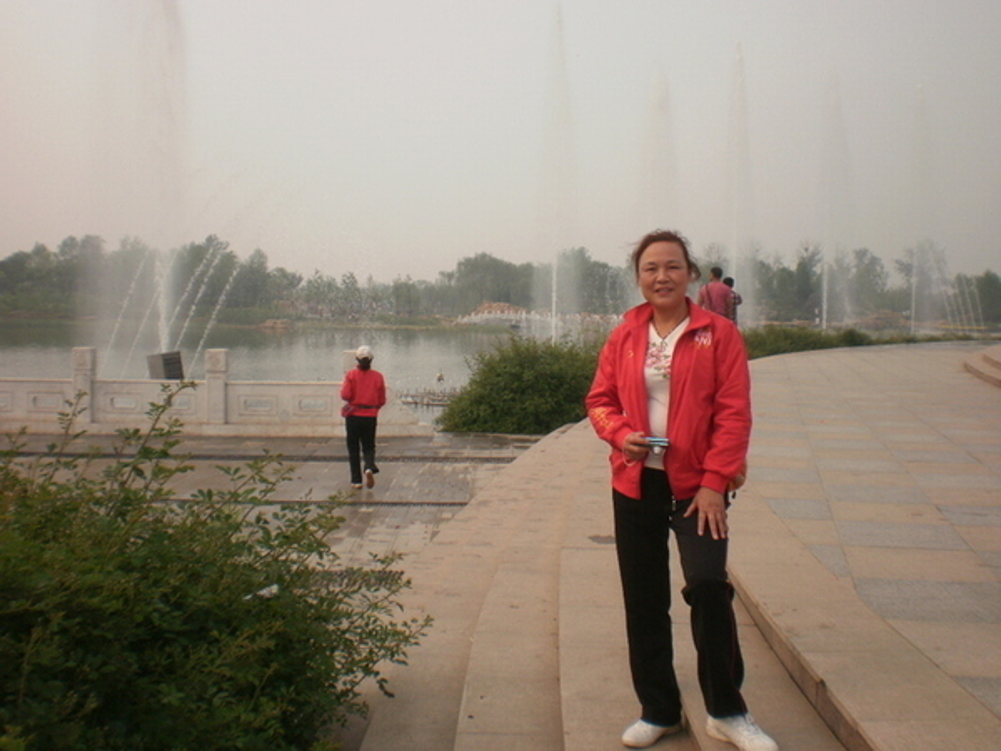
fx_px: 1041
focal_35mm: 36
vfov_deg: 39.7
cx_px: 500
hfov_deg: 51.4
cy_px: 376
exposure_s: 1/500
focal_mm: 6.3
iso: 100
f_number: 4.6
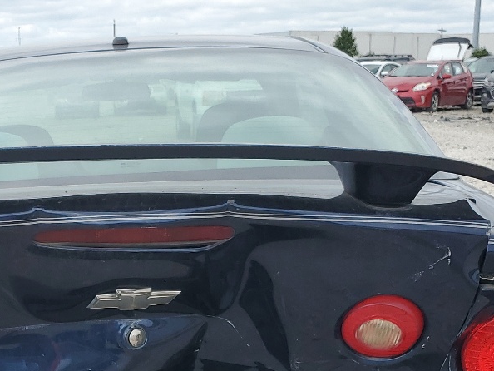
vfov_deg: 20.0
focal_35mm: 70
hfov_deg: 27.6
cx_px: 155
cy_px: 419
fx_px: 999
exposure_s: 1/2000
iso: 50
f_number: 1.5
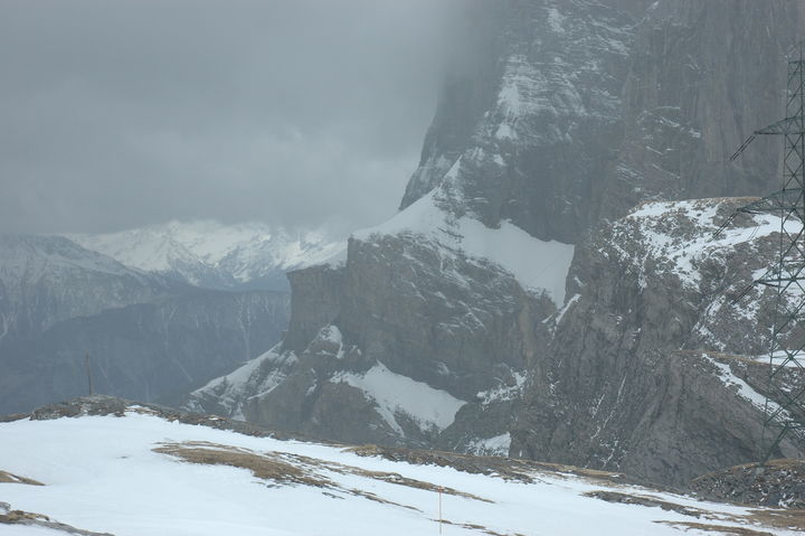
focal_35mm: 66
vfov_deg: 20.6
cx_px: 402
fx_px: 1475
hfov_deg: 30.5
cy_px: 268
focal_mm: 44
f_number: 10
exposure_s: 1/400
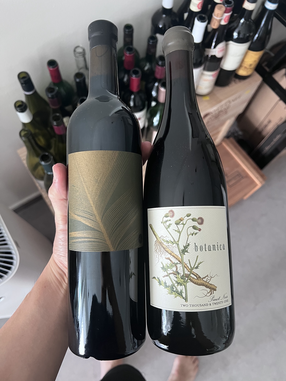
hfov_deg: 53.1
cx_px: 143
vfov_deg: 67.3
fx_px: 286
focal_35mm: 26
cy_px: 190
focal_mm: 5.7
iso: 250
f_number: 1.5
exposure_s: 1/60
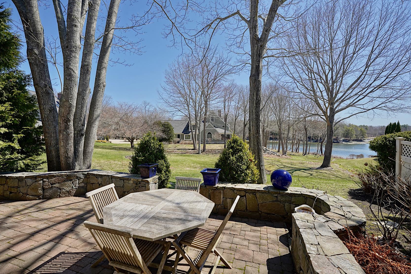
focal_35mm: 15
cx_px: 210
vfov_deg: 77.3
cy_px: 132
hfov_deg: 100.4
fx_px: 171
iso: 100
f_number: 7.1
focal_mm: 14
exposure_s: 1/200
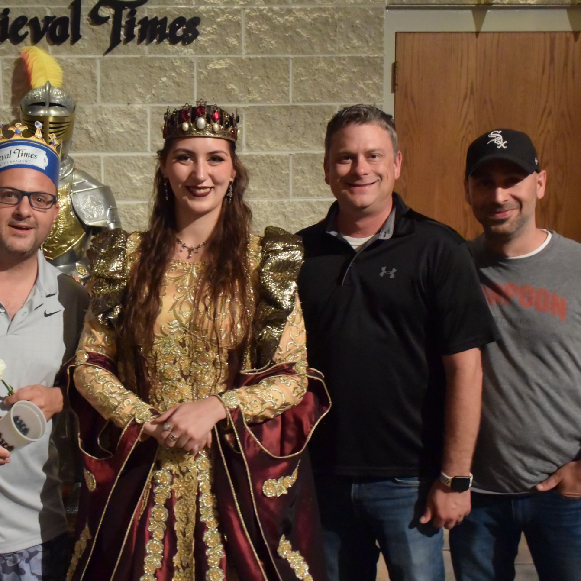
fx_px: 911
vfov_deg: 35.4
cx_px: 189
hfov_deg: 35.0
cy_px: 288
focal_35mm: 48
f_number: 5.6
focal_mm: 14
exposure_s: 1/30
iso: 2800
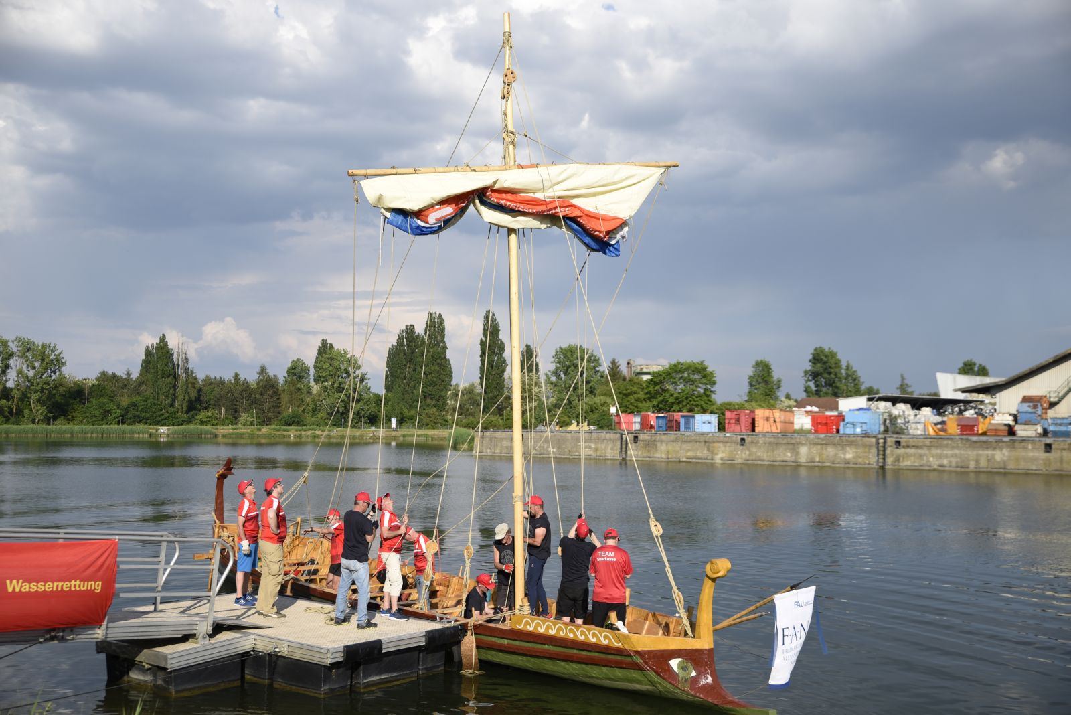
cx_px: 536
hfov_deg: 48.4
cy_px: 358
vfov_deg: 33.4
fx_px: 1190
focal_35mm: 40
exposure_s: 1/1600
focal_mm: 40
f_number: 3.2
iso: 100
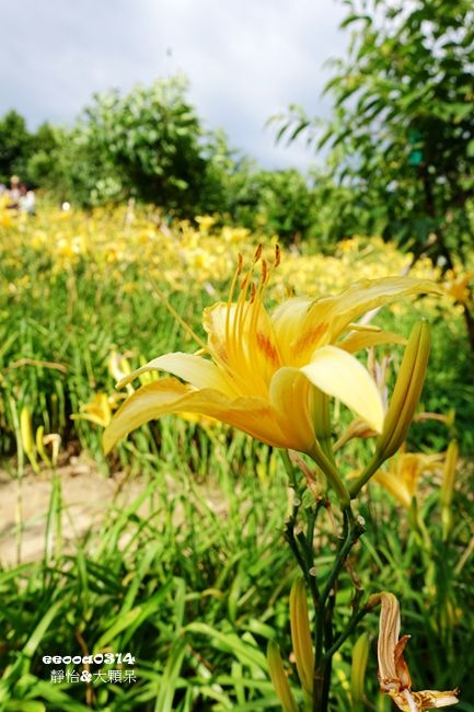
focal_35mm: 24
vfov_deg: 73.8
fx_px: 474
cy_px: 356
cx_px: 237
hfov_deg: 53.1
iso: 125
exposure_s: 1/800
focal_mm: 8.8
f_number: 4
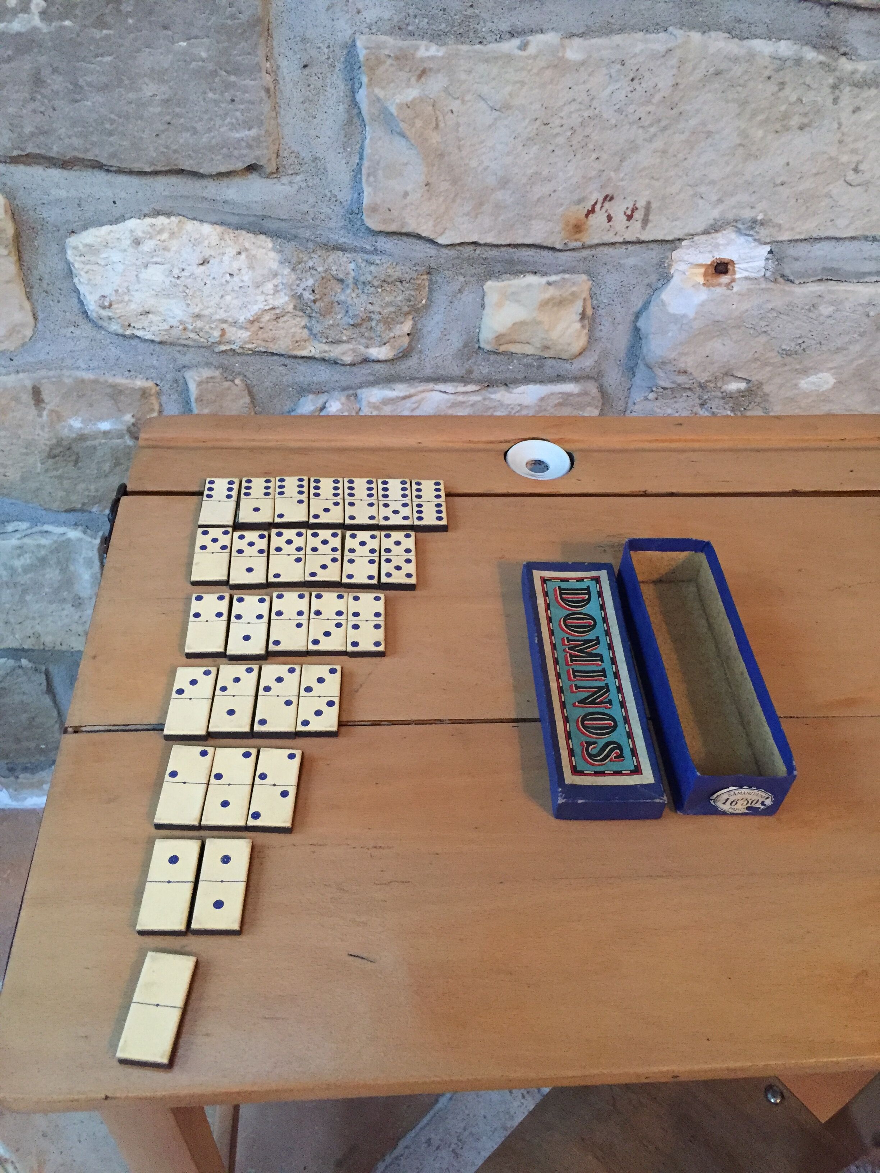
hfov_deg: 48.2
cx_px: 440
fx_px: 983
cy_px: 586
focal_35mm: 29
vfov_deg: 61.7
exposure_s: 1/25
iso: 250
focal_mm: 4.15
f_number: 2.2
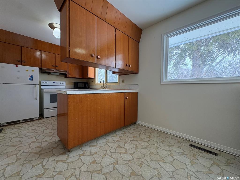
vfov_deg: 85.7
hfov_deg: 102.1
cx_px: 120
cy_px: 90
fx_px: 97
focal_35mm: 14
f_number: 2.2
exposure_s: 1/133
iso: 125
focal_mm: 2.22
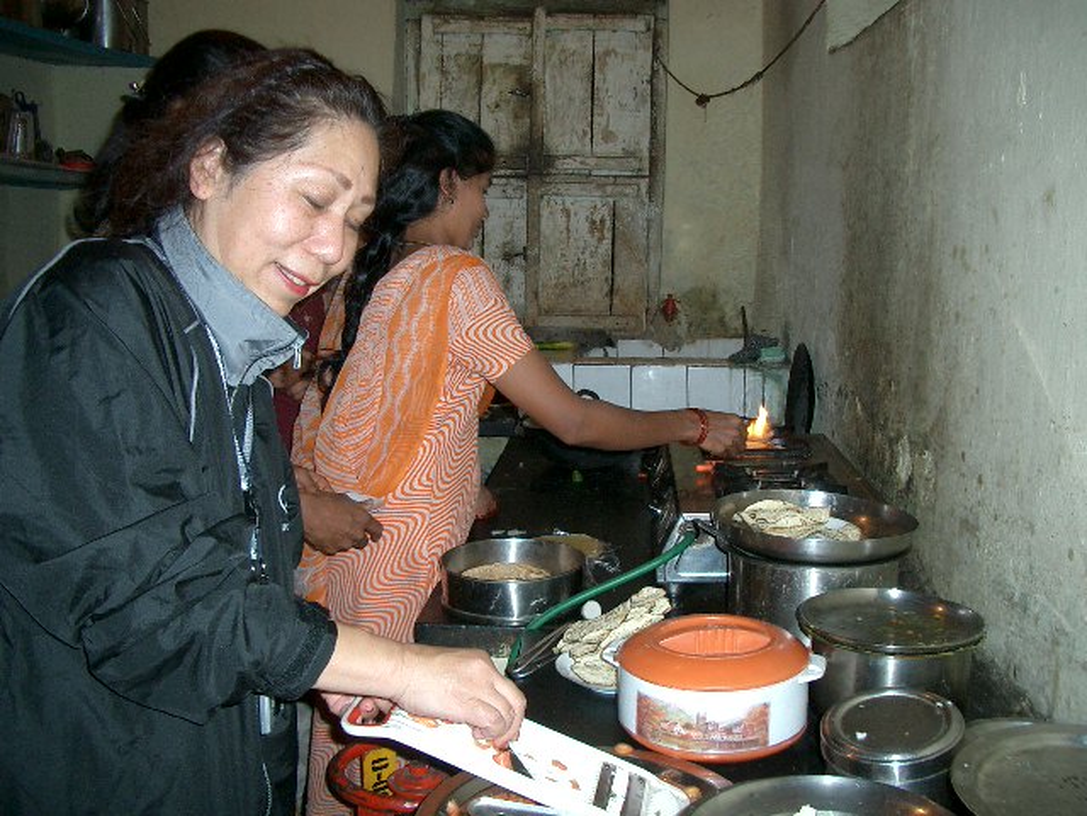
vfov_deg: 40.7
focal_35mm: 35
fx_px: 1099
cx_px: 544
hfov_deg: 52.6
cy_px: 408
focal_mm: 5.8
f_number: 2.6
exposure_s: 1/40
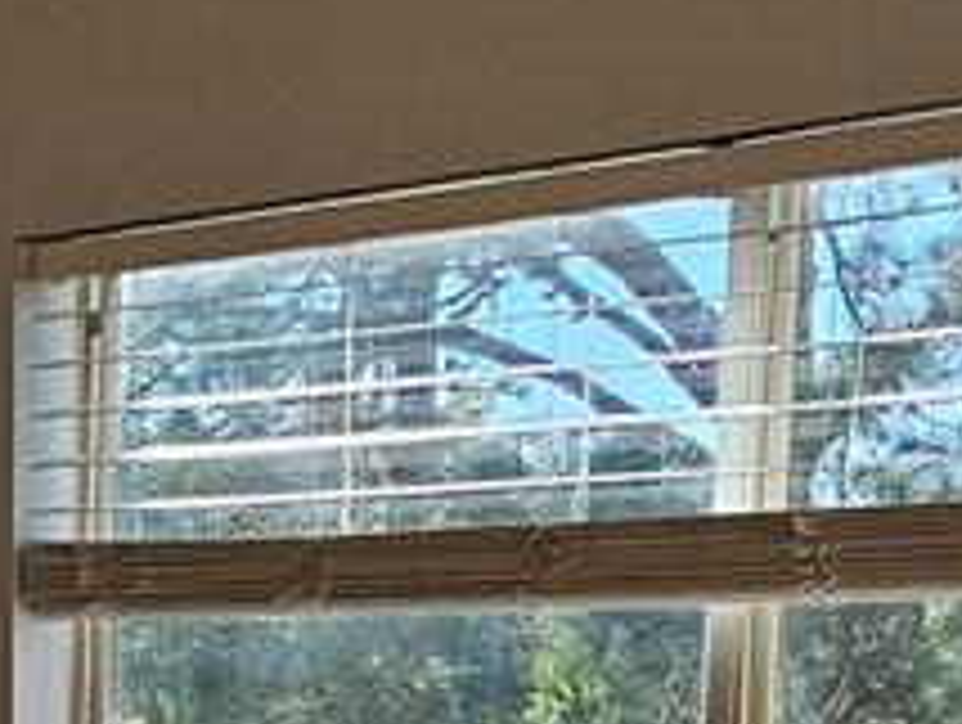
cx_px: -238
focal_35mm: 97
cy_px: 1300
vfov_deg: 13.7
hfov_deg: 18.9
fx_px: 2699
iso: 50
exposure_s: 1/417
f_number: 2.2
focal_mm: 2.2
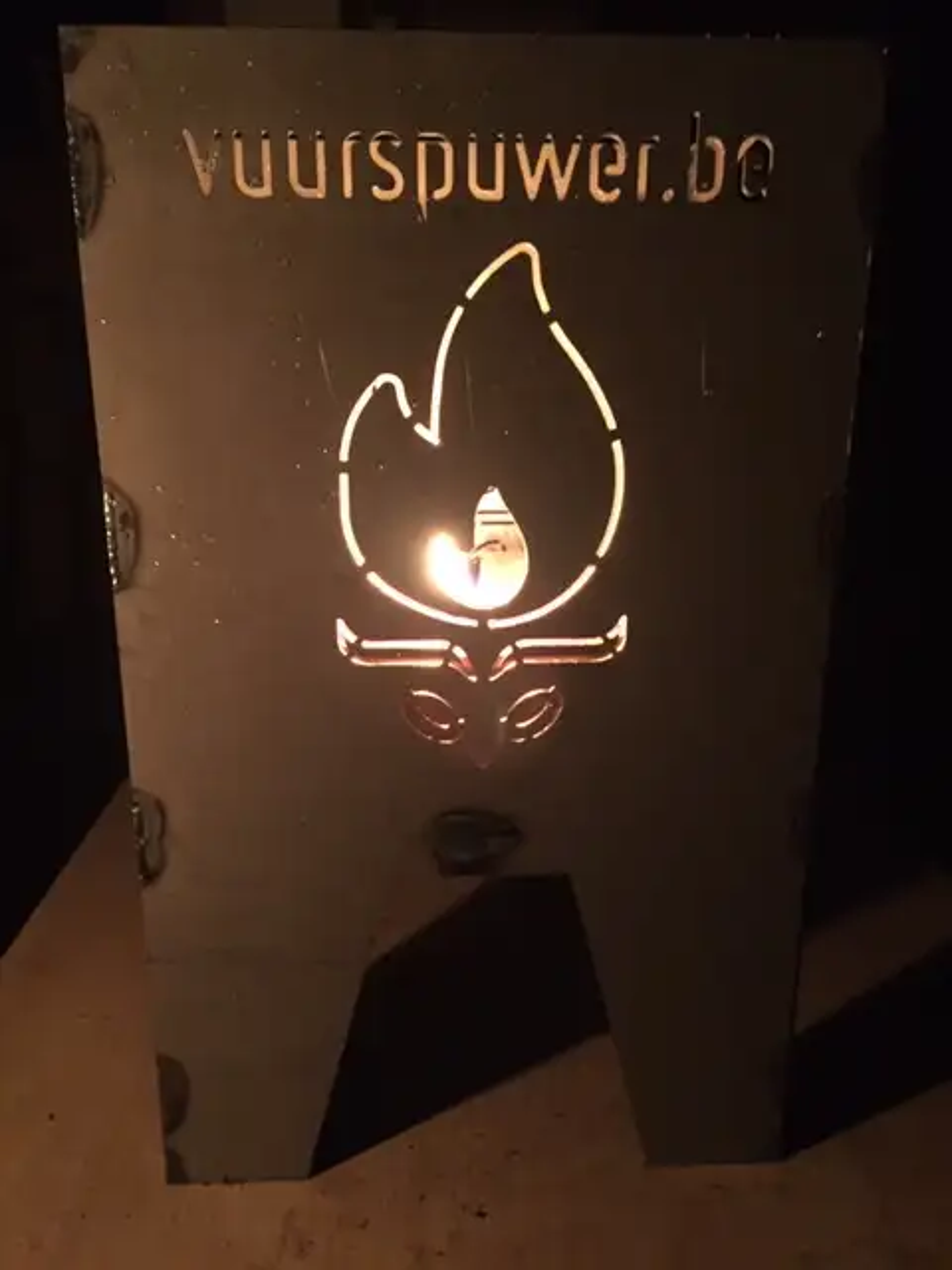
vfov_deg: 61.7
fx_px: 1063
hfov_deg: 48.2
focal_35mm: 29
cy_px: 635
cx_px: 476
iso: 1000
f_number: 2.2
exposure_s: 1/17
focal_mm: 4.15
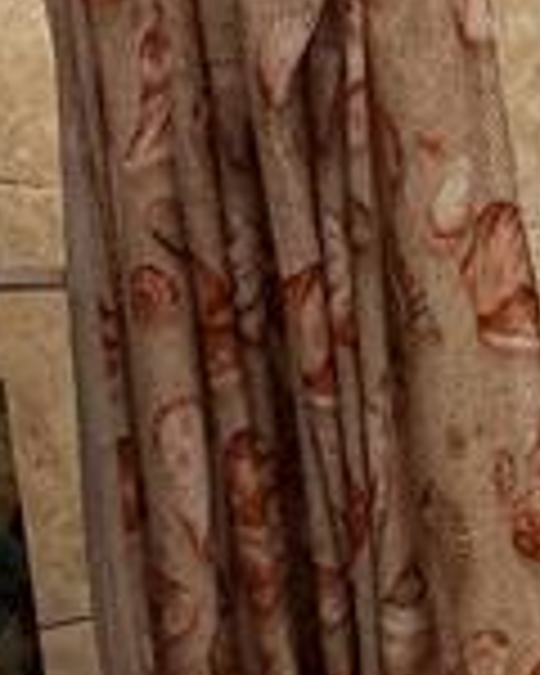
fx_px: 1498
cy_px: 562
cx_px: 711
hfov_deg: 18.9
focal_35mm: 75
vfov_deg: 24.9
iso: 250
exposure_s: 1/60
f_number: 1.78
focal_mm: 6.76
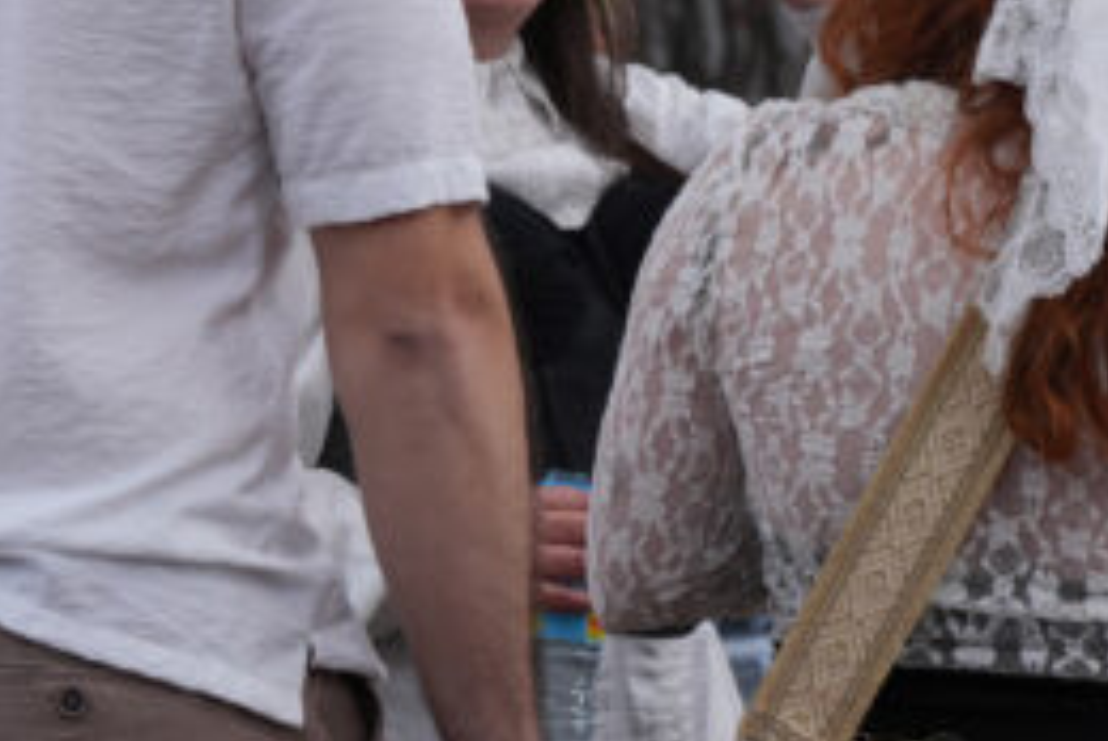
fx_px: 9767
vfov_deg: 4.3
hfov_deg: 6.5
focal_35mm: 317
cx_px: 912
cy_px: 17
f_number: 5.6
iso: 400
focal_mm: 129
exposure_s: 1/320
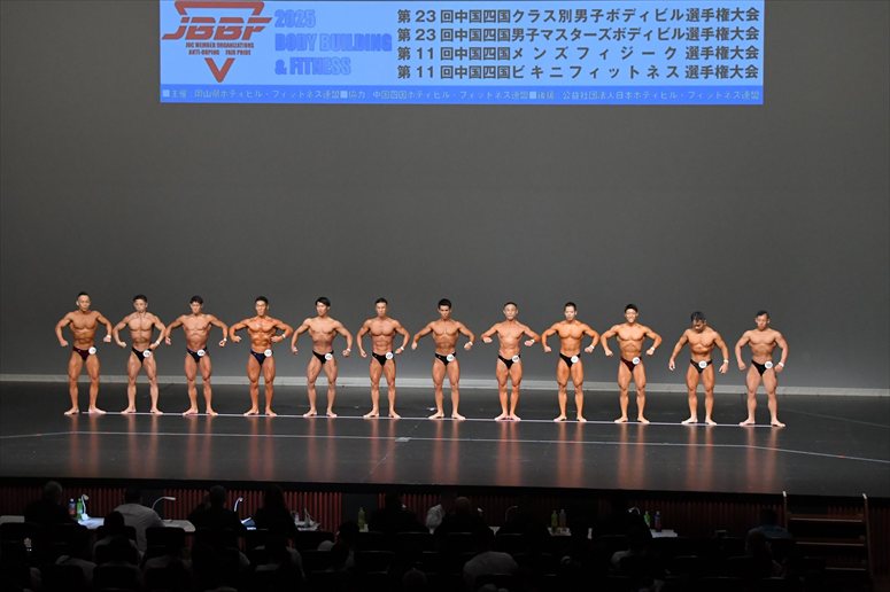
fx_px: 2076
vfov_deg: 16.2
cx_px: 445
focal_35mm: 84
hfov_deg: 24.2
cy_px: 296
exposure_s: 1/400
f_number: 5.6
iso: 5000
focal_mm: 56
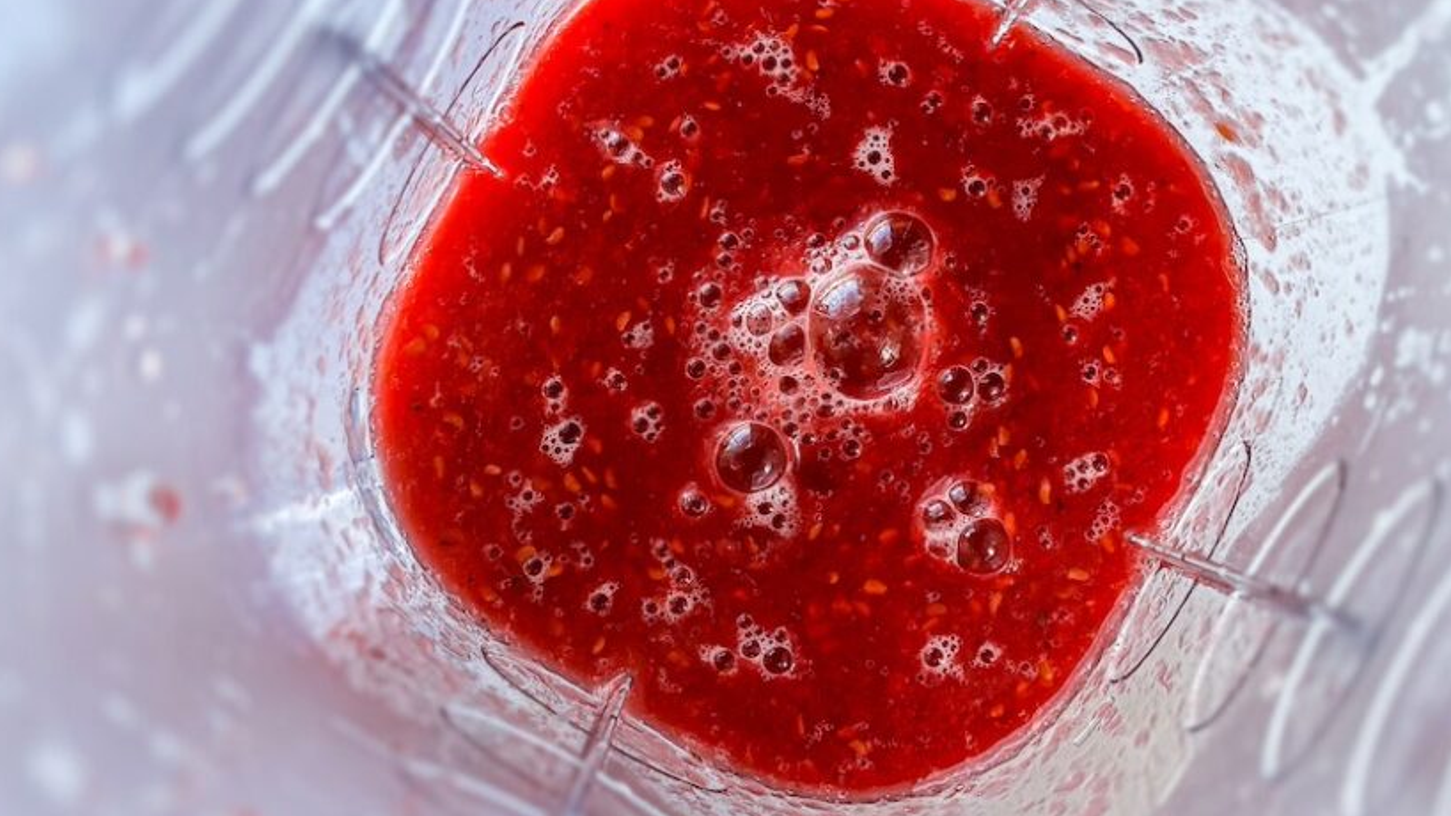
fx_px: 2077
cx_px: 823
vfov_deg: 22.2
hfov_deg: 38.4
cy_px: 307
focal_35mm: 54
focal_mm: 5.96
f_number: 1.6
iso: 64
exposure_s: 1/120
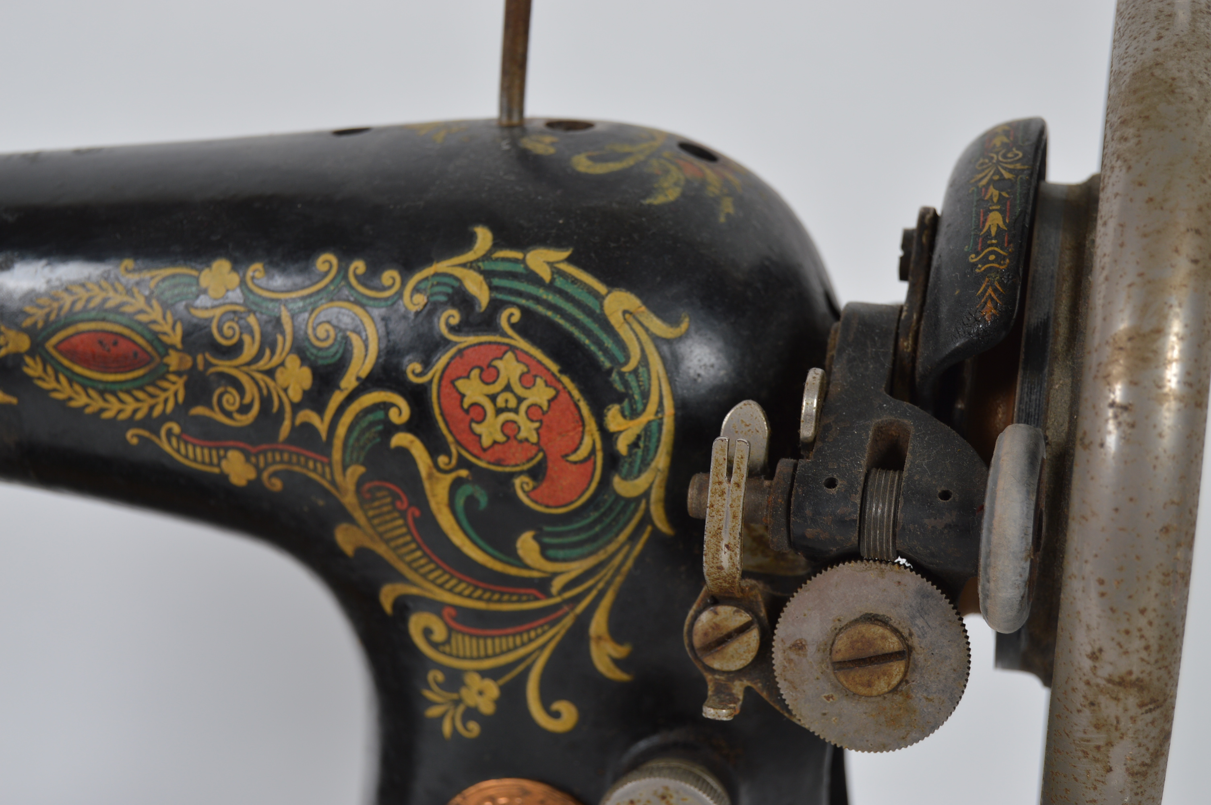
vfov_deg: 16.5
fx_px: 2773
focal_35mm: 82
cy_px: 402
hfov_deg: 24.6
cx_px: 606
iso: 100
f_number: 5.6
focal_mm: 55
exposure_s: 1/80
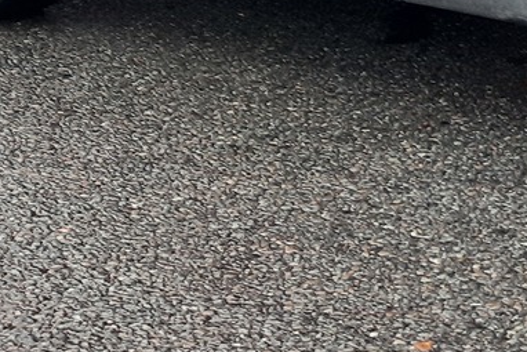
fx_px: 1435
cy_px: -312
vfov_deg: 12.6
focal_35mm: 98
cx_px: 806
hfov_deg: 18.3
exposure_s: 1/50
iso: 40
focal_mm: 4.6
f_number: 2
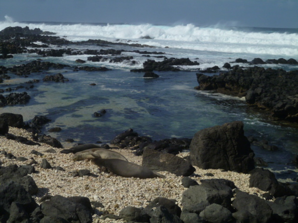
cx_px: 149
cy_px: 112
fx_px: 525
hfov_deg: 31.7
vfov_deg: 24.0
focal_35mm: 61
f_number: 13
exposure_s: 1/500
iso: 200
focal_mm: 10.9
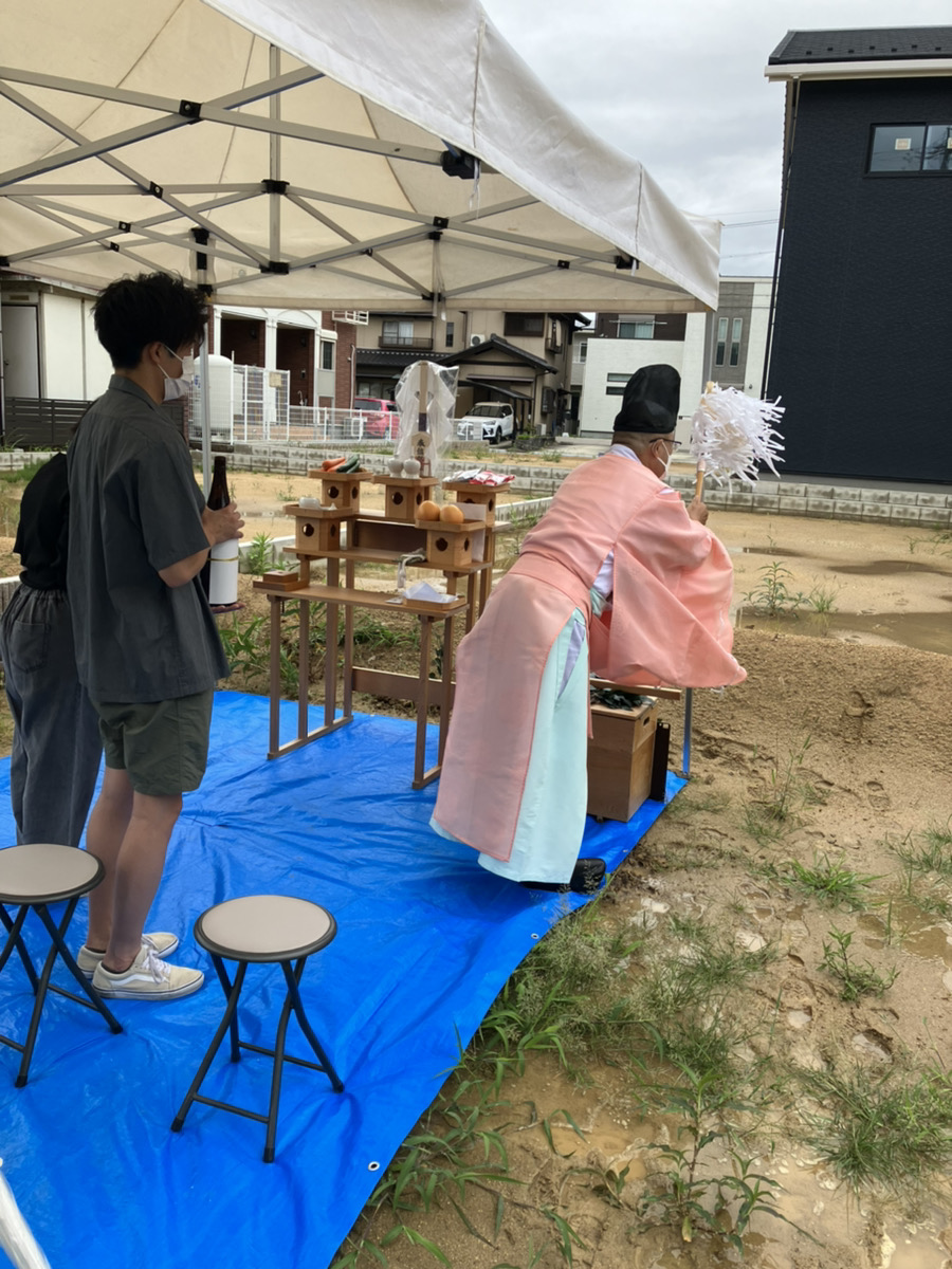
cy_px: 634
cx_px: 476
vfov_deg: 63.4
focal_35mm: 28
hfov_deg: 49.7
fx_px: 1027
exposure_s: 1/960
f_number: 1.8
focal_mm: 3.99
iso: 32
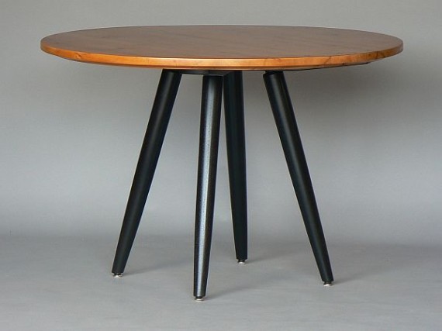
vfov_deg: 6.9
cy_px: 166
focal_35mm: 215
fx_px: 2744
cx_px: 221
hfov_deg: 9.2
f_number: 3.3
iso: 80
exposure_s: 1/30
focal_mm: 26.2
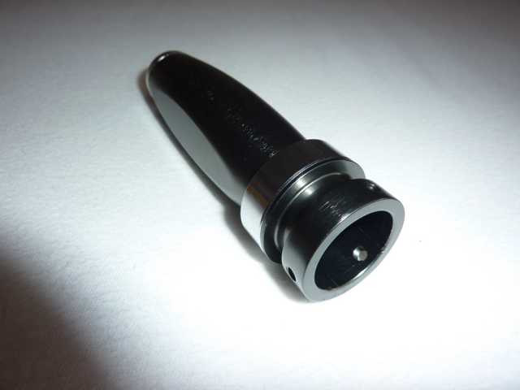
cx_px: 260
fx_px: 376
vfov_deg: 54.9
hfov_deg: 69.4
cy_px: 195
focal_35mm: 25
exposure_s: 1/30
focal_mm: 4.1
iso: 100
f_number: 4
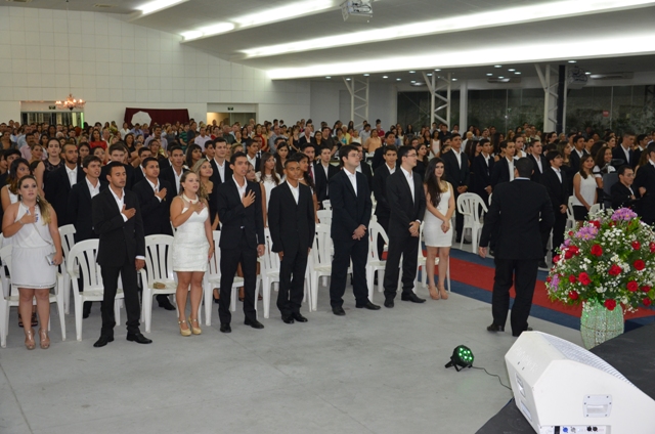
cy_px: 217
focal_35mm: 45
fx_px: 817
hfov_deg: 43.7
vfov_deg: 29.7
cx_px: 328
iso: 800
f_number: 4.2
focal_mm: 30
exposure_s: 1/60
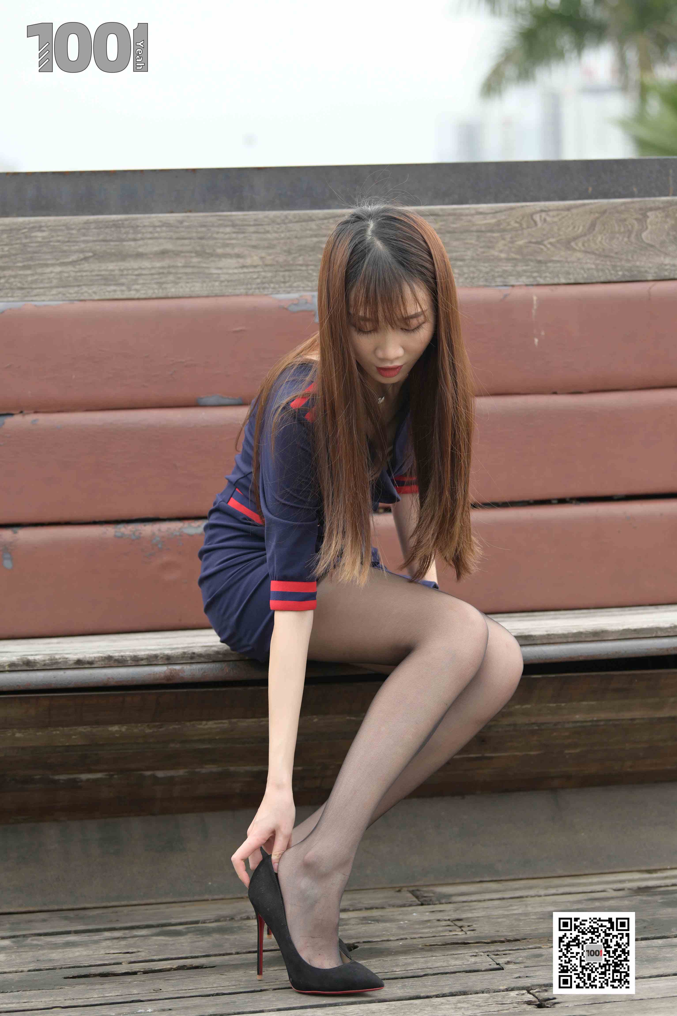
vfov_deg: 22.6
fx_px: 2538
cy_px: 508
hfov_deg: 15.2
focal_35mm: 90
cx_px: 338
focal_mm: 90
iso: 200
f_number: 4
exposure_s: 1/320
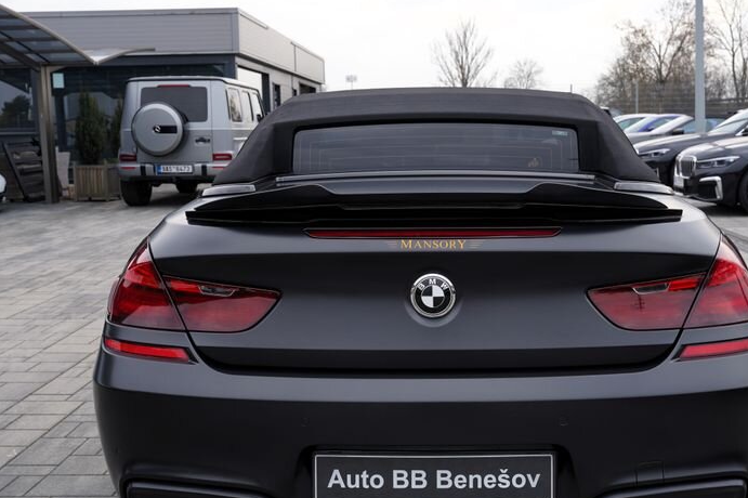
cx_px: 431
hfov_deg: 45.3
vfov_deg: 31.1
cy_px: 276
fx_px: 893
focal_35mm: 43
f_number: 6.3
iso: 100
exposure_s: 1/160
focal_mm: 29
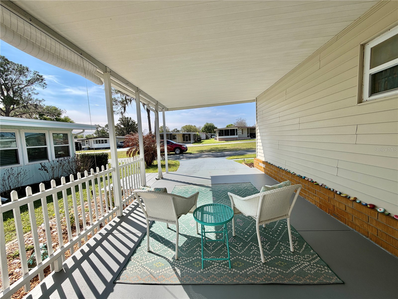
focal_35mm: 14
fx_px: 161
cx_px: 199
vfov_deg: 85.7
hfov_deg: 102.1
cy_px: 150
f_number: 2.2
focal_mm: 2.22
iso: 20
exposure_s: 1/841
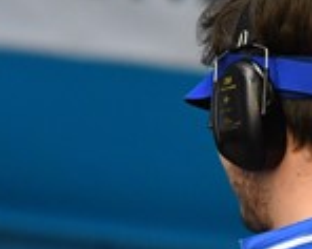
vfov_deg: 1.1
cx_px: 500
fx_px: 12662
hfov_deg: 1.4
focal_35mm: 1373
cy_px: 386
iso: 1600
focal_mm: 200
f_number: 2.8
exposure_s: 1/800
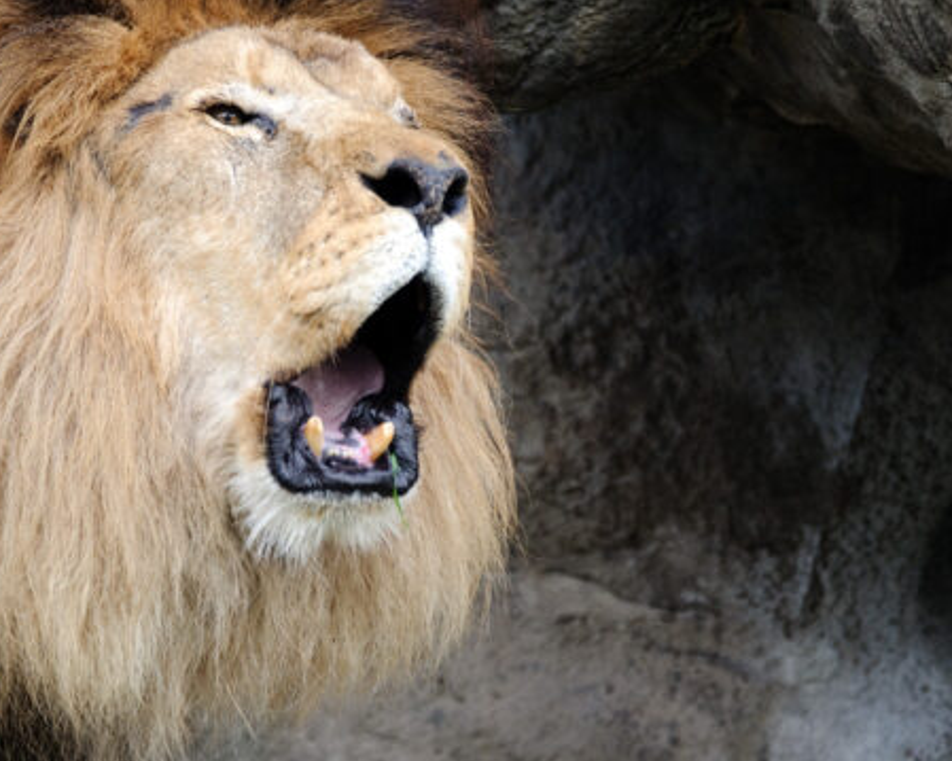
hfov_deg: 3.2
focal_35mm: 601
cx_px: 324
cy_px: 301
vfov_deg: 2.6
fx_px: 16930
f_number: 4.5
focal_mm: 250
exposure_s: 1/640
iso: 640
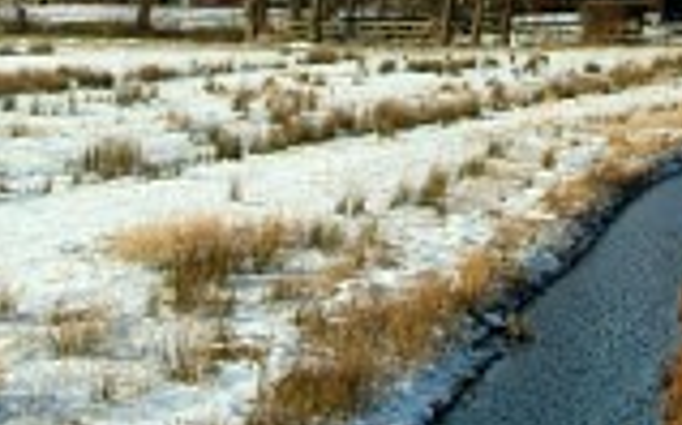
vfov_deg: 8.5
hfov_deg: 13.5
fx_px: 2841
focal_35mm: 153
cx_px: 682
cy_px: -49
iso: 400
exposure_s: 1/4000
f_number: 4.8
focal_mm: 35
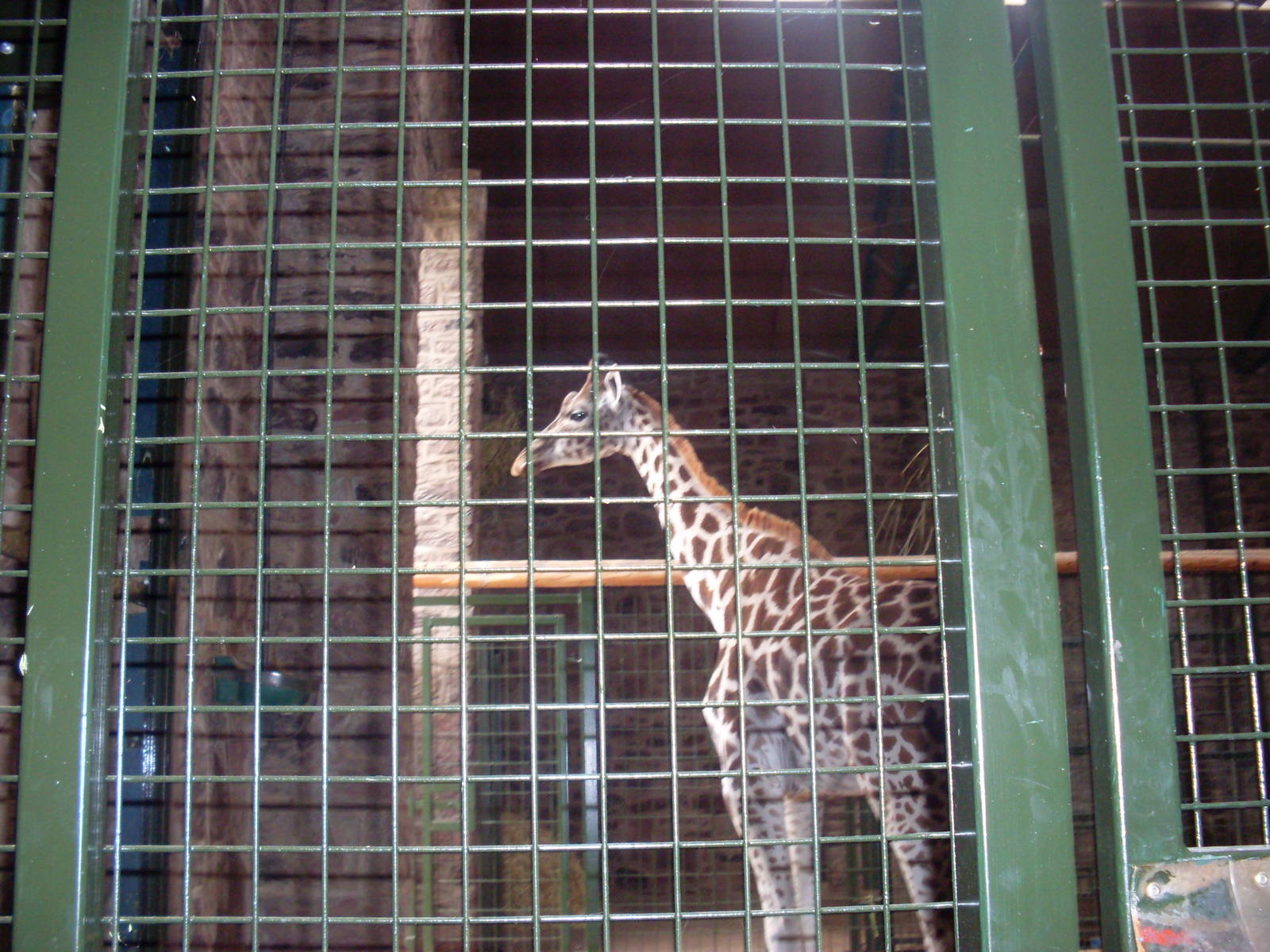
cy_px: 476
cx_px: 635
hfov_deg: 49.0
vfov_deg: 37.7
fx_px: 1394
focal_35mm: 38
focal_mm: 6.3
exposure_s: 1/45
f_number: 2.8
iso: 200
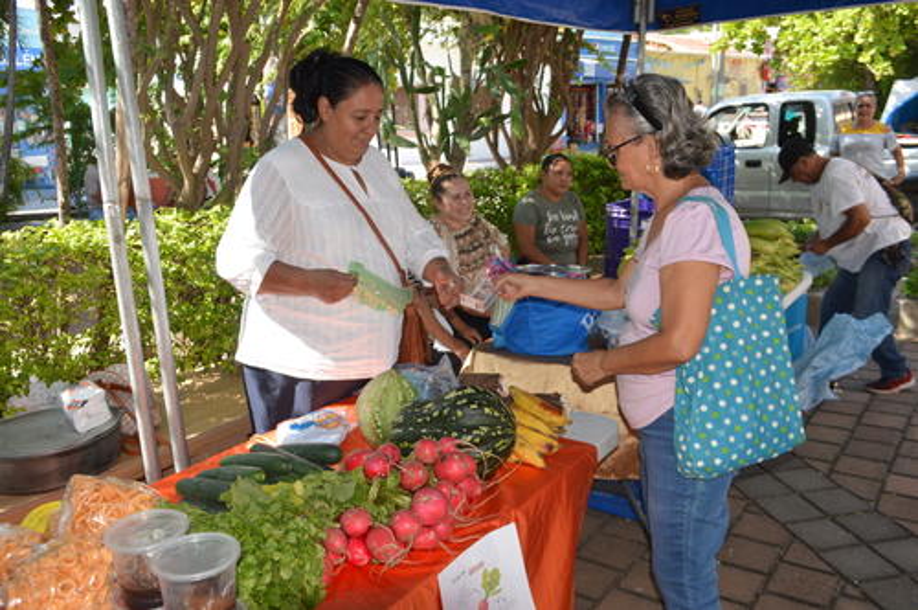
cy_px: 305
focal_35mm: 33
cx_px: 459
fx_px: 840
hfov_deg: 57.3
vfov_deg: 39.9
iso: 200
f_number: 8
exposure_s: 1/125
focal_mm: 22
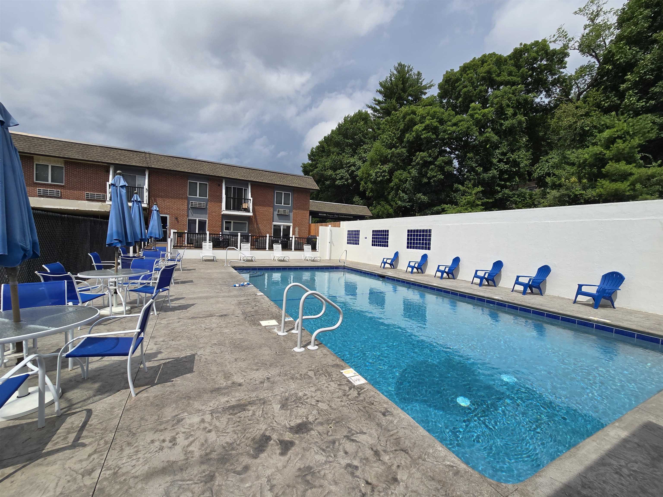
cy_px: 248
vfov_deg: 89.9
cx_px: 332
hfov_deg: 106.2
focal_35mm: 13
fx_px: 249
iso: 50
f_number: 2.2
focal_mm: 2.2
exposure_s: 1/4666
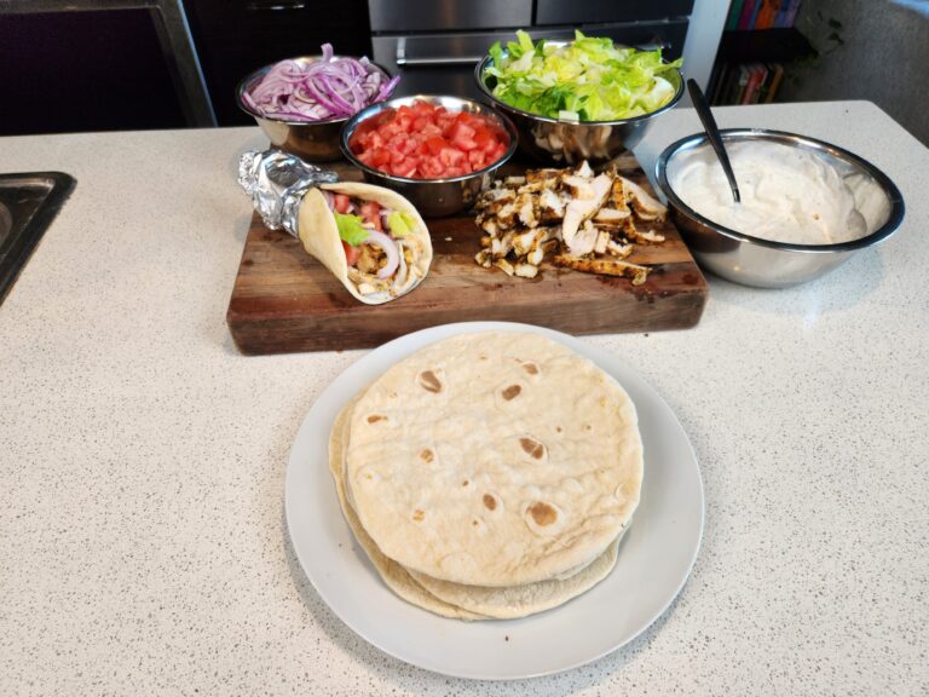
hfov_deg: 73.9
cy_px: 348
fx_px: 617
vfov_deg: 58.9
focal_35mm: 23
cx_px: 464
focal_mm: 5.4
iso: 64
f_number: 1.8
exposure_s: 1/120
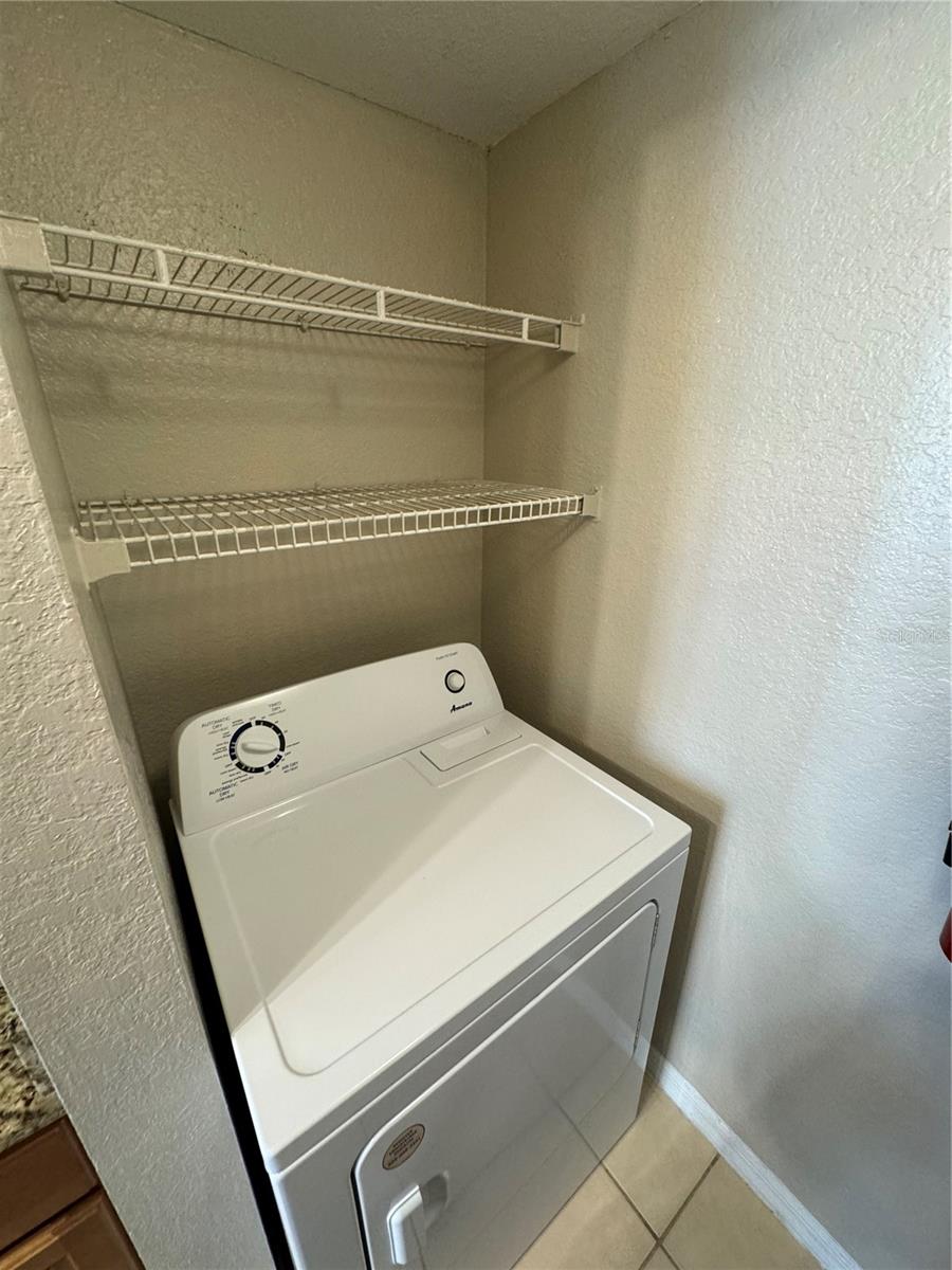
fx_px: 513
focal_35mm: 14
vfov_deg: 102.1
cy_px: 635
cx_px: 476
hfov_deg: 85.7
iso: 250
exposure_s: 1/60
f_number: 2.2
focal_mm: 2.22
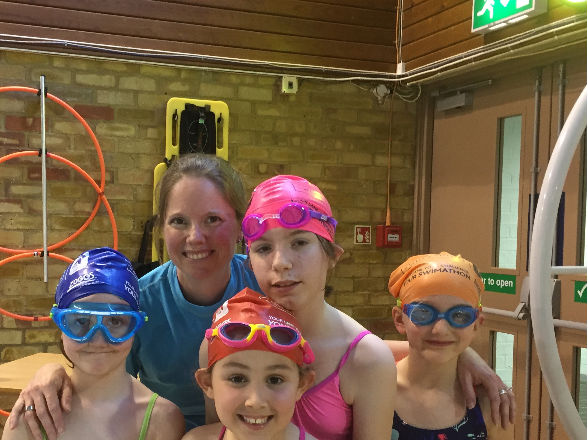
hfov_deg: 42.6
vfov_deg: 32.8
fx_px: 746
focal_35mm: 44
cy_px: 261
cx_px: 219
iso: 200
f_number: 2.2
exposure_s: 1/33
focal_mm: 4.15
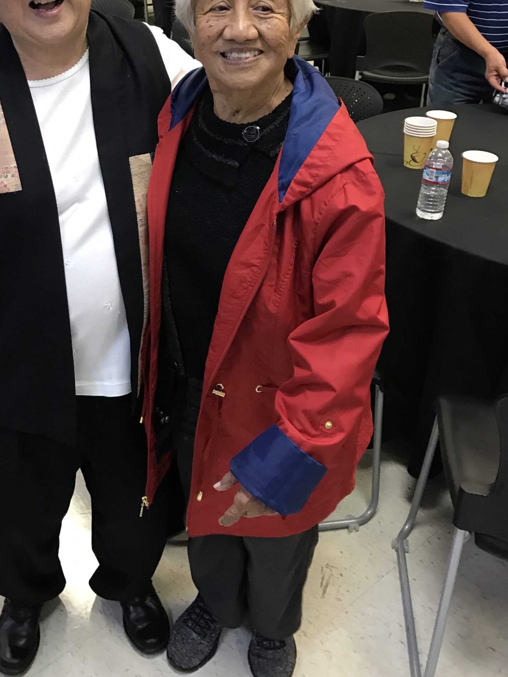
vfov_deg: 48.4
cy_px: 242
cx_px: 186
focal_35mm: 38
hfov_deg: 37.5
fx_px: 743
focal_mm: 3.99
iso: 40
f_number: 1.8
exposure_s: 1/15
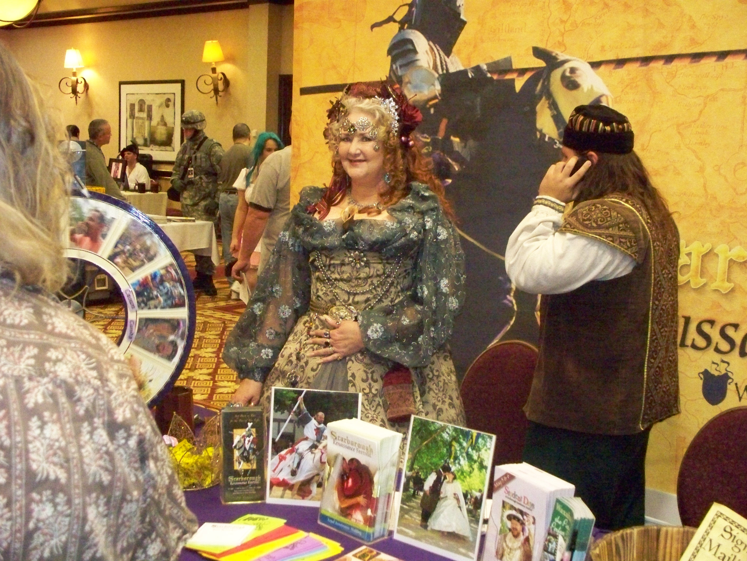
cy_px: 280
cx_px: 374
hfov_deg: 40.4
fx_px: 1015
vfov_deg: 30.9
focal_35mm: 47
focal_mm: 9.86
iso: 1600
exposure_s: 1/60
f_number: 2.9
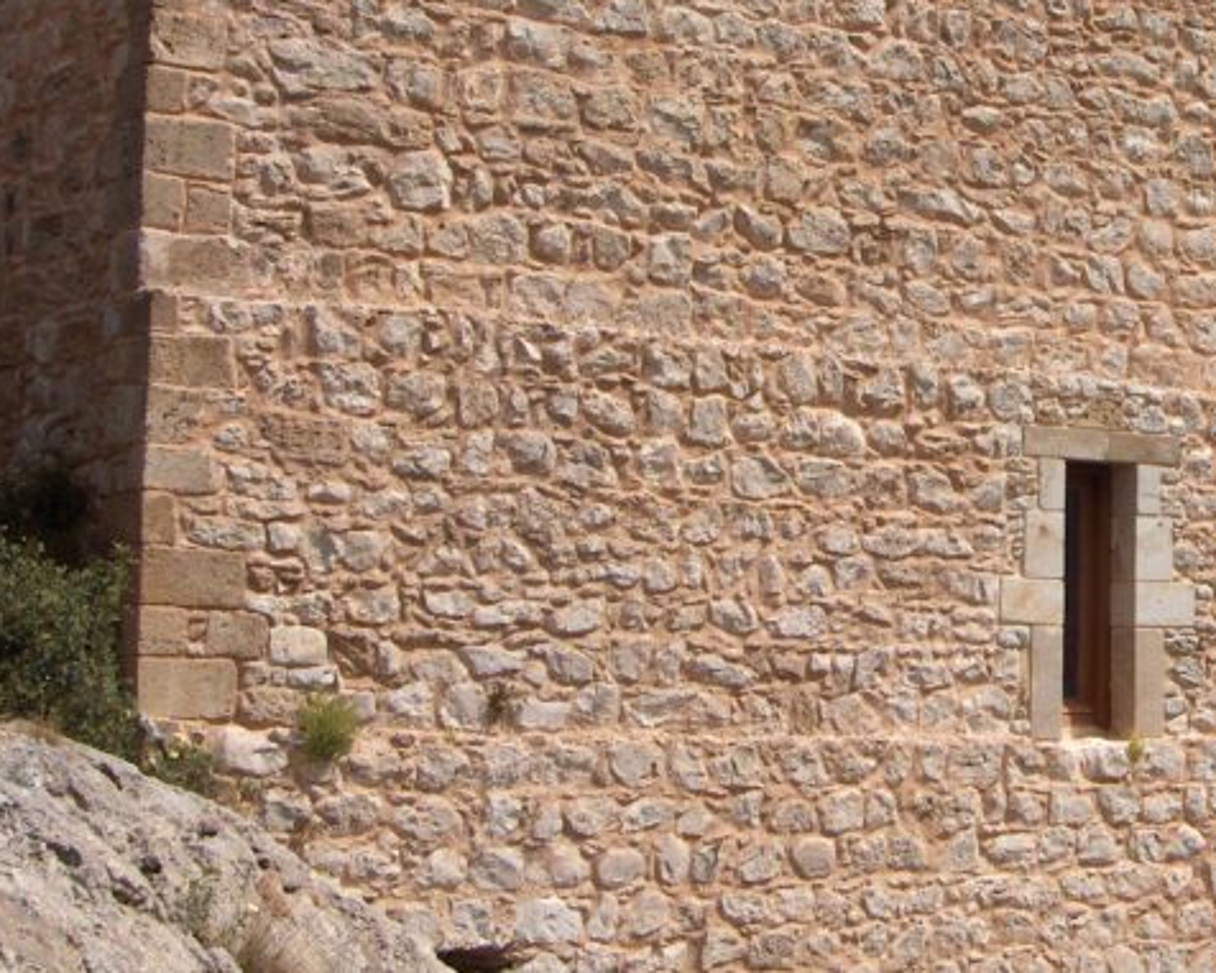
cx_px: 1211
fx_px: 2952
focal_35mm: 82
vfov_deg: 18.7
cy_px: 389
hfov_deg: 22.4
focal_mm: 8
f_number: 4.8
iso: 100
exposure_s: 1/2083
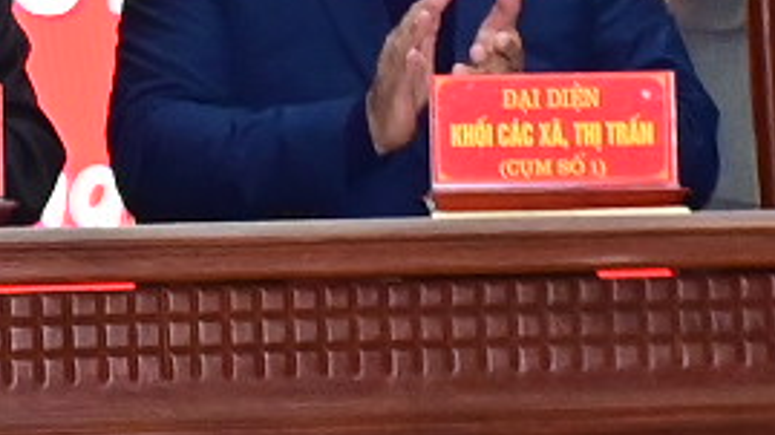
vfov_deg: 3.1
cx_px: -493
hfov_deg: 5.5
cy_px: -389
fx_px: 8031
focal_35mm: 391
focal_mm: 34
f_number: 4.2
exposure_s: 1/200
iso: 2000
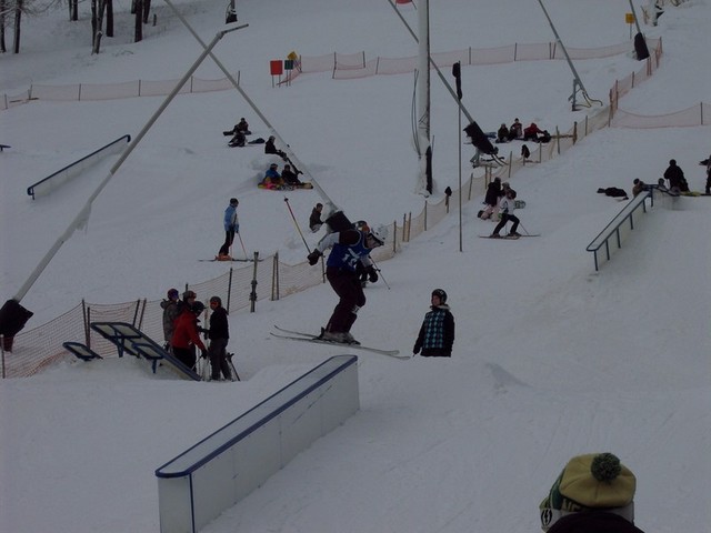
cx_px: 356
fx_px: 2403
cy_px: 266
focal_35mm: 117
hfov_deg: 16.8
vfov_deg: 12.7
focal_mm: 24
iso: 100
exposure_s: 1/1000
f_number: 6.7
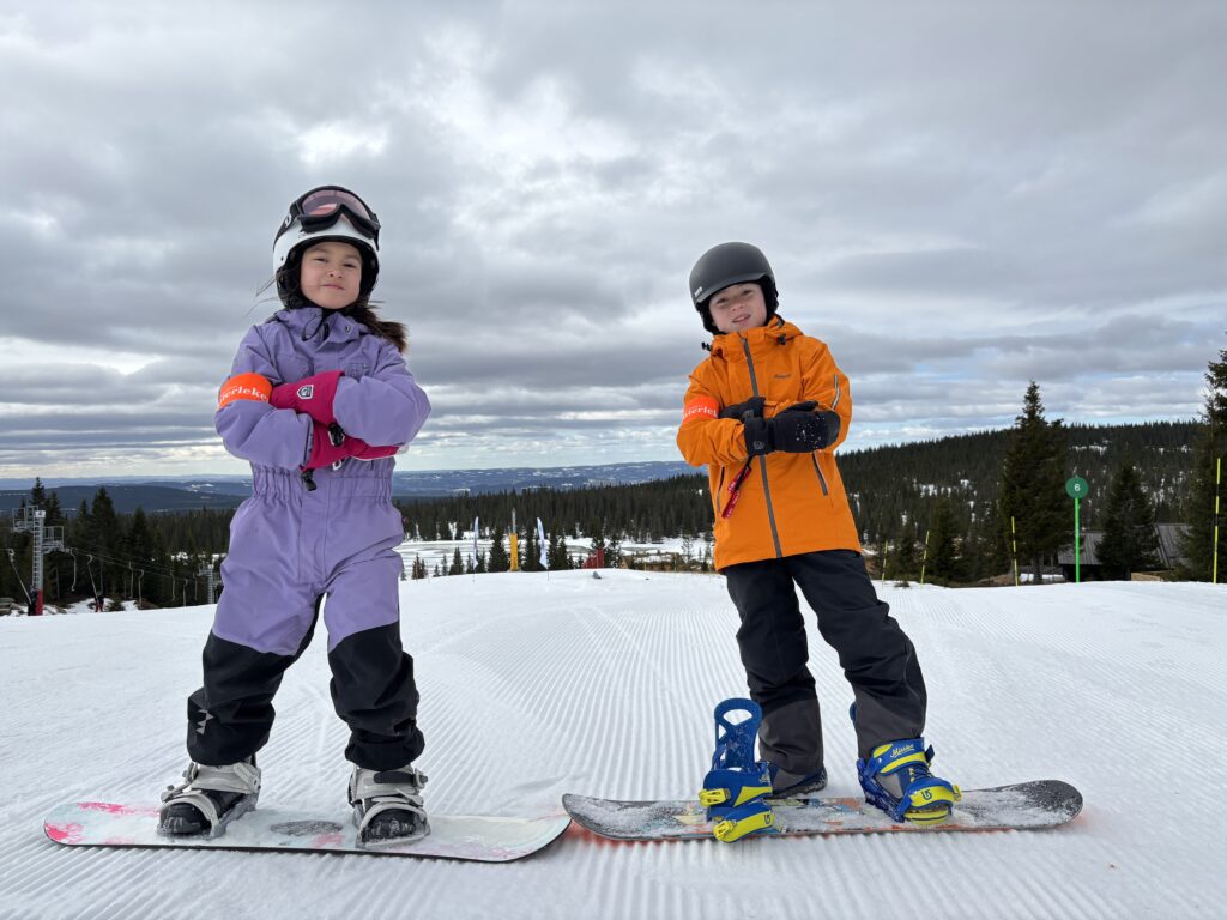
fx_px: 922
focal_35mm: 26
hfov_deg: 67.3
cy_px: 460
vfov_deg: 53.1
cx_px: 614
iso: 50
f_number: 1.6
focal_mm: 5.96
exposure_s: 1/3205
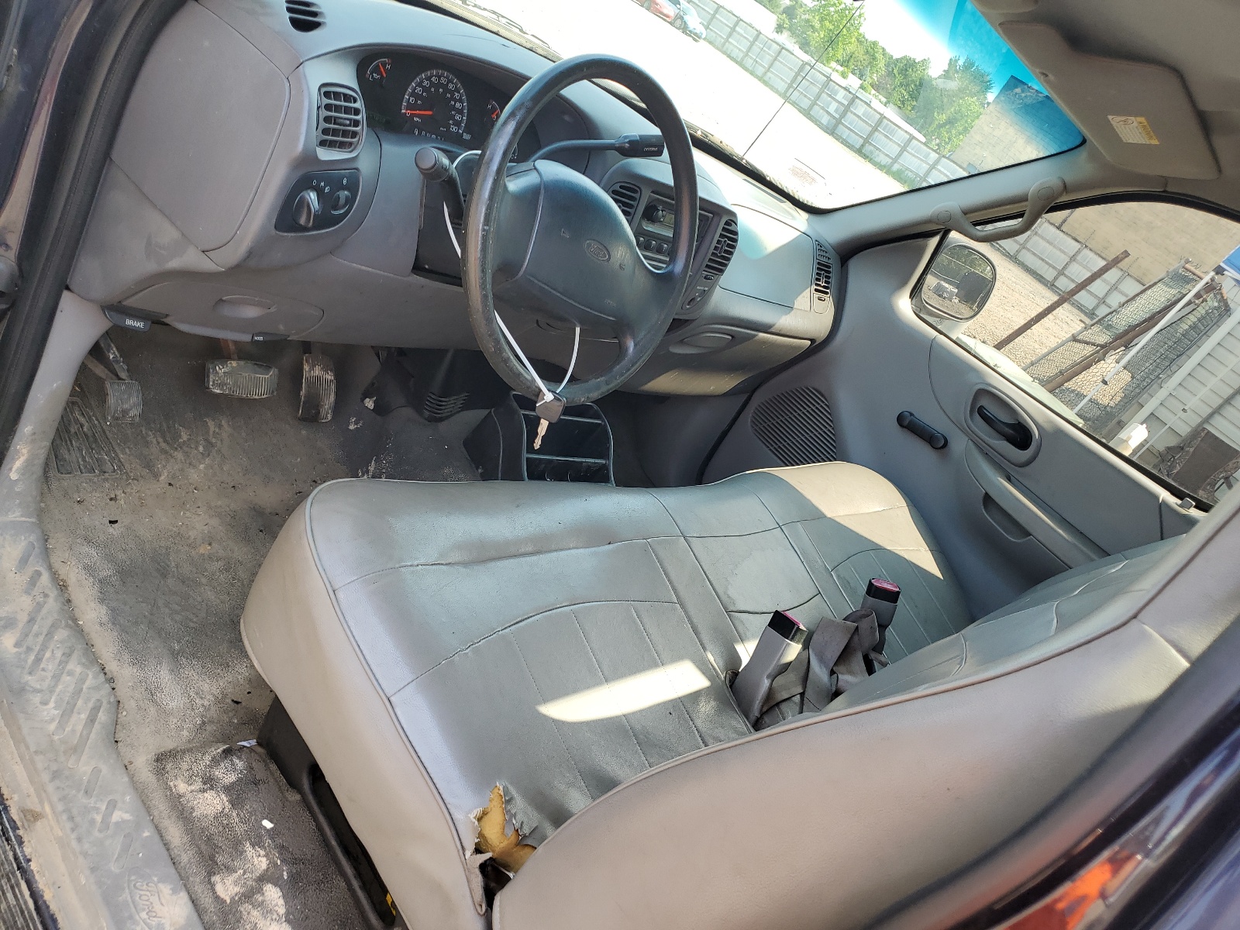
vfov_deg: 53.1
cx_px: 620
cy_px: 465
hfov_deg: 67.3
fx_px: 931
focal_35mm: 26
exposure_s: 1/370
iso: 50
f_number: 1.5
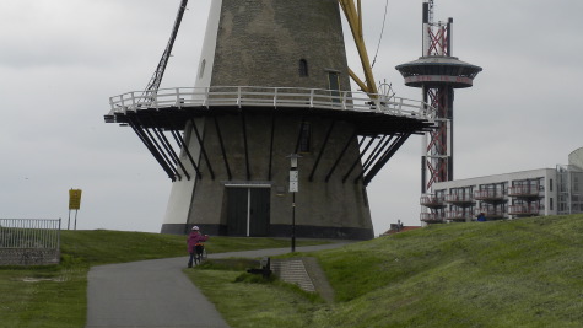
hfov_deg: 19.5
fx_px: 1700
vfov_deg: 10.9
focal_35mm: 110
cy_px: -4
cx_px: 293
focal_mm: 13.4
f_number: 5
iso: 64
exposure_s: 1/240
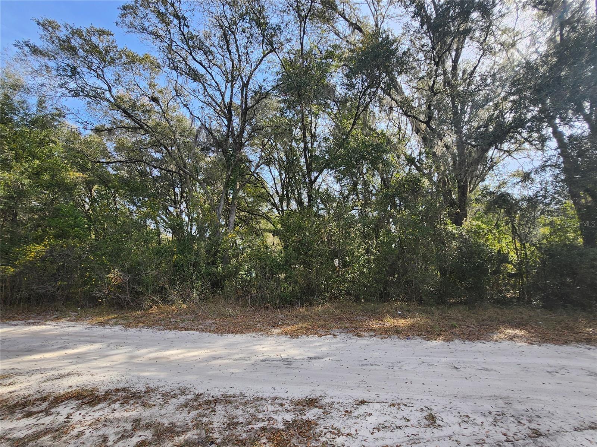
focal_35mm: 13
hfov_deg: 106.2
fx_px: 224
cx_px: 298
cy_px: 224
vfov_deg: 89.9
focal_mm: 1.7
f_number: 2.2
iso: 32
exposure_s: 1/336
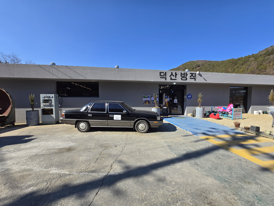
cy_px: 103
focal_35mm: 13
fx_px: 103
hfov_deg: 106.2
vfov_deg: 89.9
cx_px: 137
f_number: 2.2
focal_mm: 1.7
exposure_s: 1/994
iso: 25
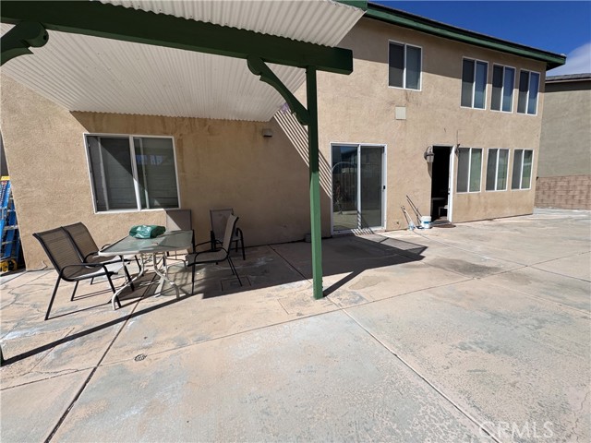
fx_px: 239
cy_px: 222
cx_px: 296
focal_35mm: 14
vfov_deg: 85.7
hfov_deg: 102.1
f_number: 2.2
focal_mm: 2.22
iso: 50
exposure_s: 1/2874
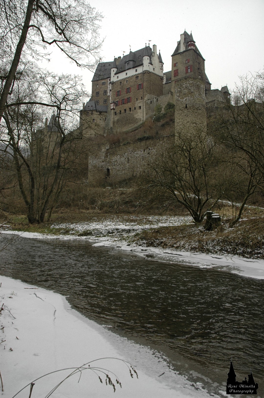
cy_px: 199
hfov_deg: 47.9
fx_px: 297
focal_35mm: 27
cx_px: 132
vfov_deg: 67.4
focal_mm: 18
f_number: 7.1
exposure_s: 1/200
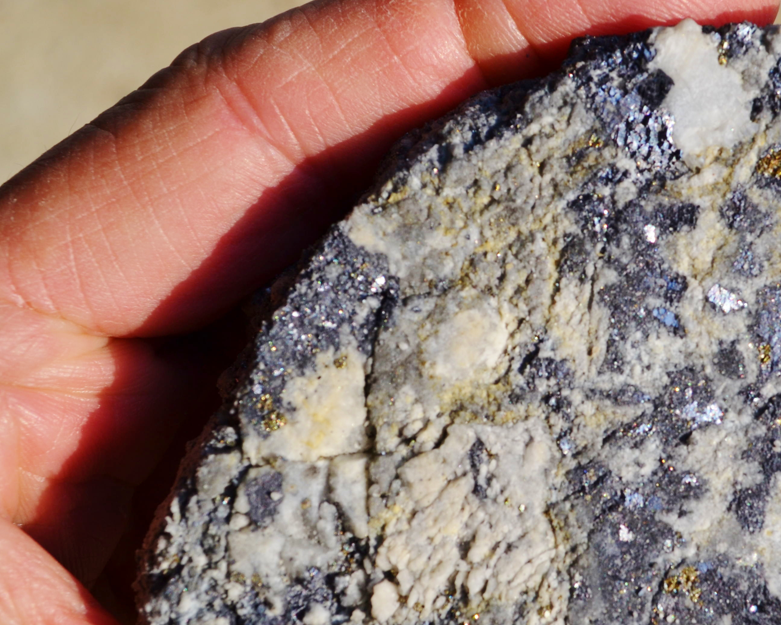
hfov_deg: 24.9
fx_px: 1734
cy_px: 383
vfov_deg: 20.4
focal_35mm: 75
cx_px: 631
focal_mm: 30
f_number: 8
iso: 100
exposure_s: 1/250
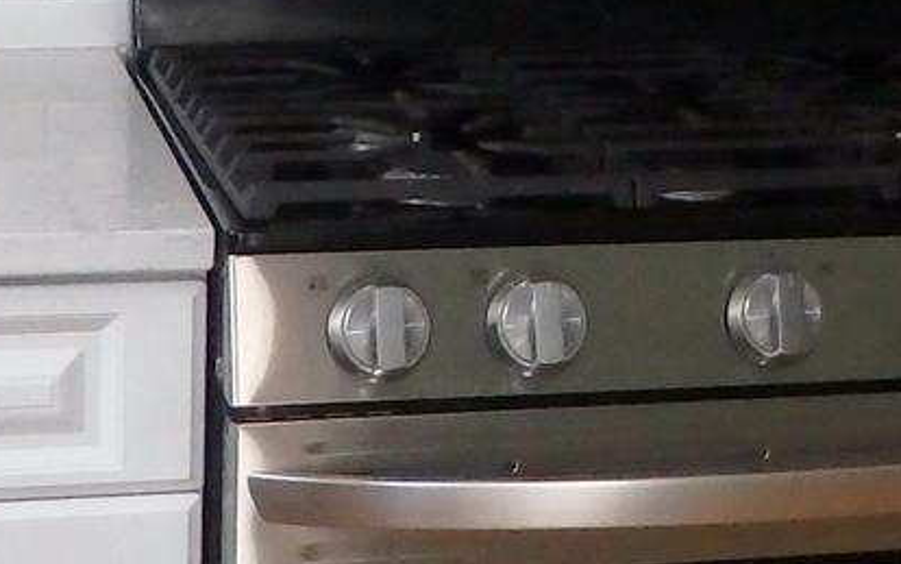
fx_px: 3218
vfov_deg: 9.9
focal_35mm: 131
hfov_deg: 15.8
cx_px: 805
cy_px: 9
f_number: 3
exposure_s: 1/30
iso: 800
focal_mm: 4.5
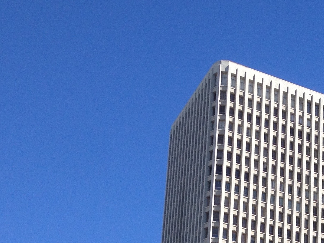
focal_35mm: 104
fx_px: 974
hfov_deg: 18.2
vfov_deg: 13.6
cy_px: 337
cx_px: 350
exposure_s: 1/1151
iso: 50
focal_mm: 4.28
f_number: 2.4
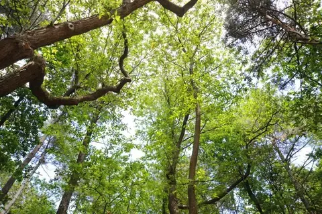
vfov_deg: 49.5
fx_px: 232
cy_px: 107
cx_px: 161
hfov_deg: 69.4
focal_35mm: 26
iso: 800
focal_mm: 26
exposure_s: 1/100
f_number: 10
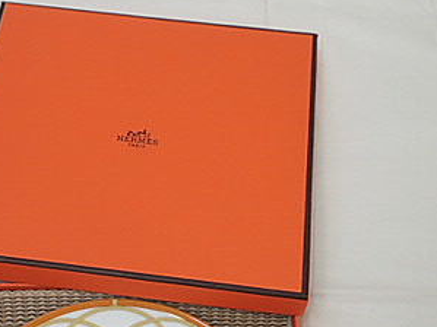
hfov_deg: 25.6
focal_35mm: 75
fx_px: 946
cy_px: 330
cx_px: 96
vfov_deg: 19.1
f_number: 2.6
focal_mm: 6.42
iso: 125
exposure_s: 1/60
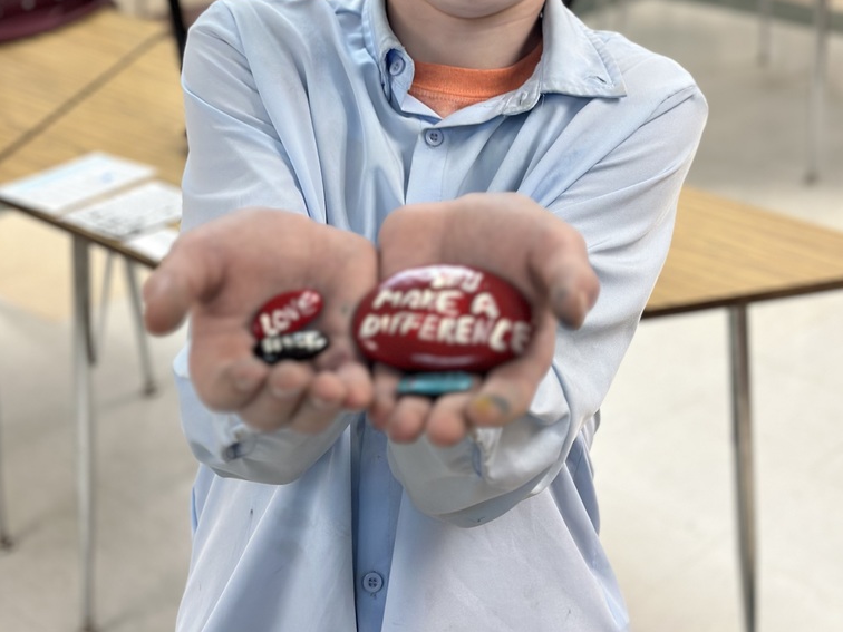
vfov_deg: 22.3
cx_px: 424
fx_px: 1583
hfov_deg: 29.8
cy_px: 116
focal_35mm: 65
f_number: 1.78
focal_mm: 6.86
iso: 160
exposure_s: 1/60
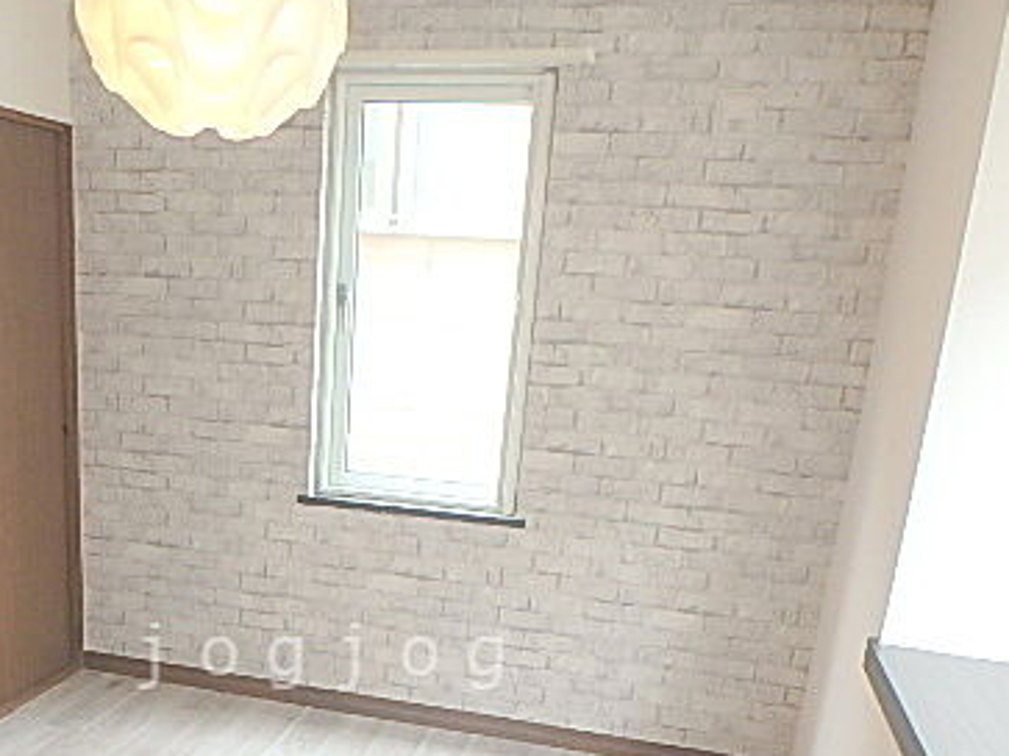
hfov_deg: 49.2
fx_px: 1078
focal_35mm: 37
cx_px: 328
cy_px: 656
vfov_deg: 36.6
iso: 200
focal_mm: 3.7
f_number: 3.5
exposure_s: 1/40
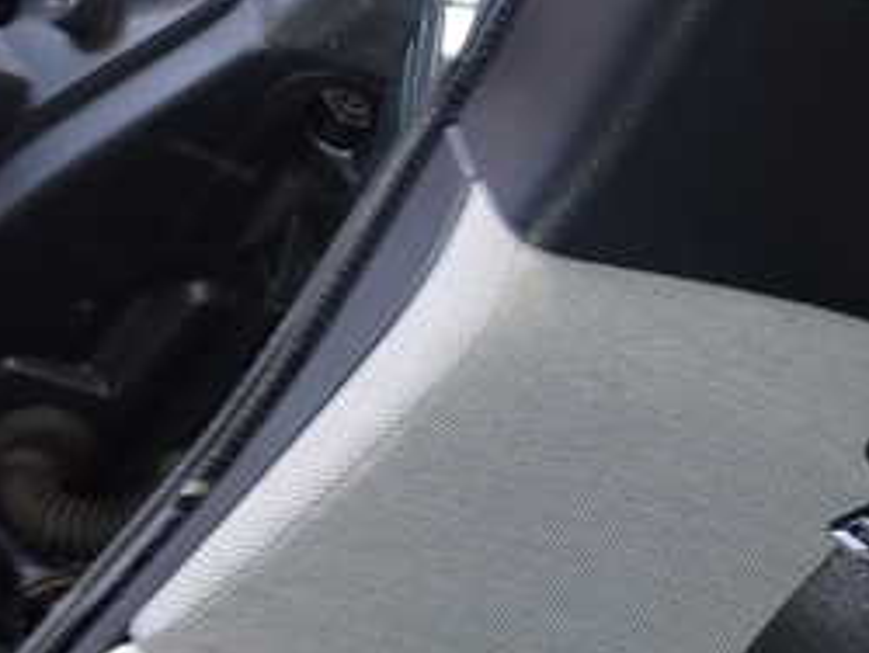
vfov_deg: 20.3
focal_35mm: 72
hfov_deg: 27.0
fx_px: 1809
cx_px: 417
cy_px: 497
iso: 200
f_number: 2.3
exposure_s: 1/30
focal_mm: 5.4
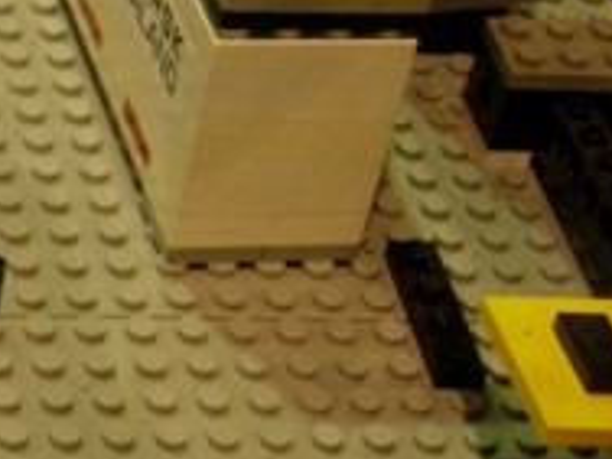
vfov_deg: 8.9
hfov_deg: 11.2
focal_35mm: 162
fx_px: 2864
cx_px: -573
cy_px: 684
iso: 183
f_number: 2.8
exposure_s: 1/32
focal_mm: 7.8
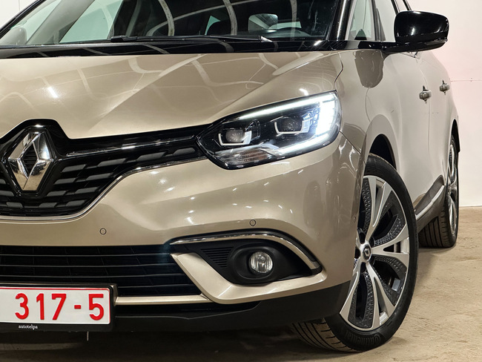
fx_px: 1073
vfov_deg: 19.2
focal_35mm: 77
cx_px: 241
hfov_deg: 25.3
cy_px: 181
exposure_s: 1/50
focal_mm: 9
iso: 400
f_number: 2.8
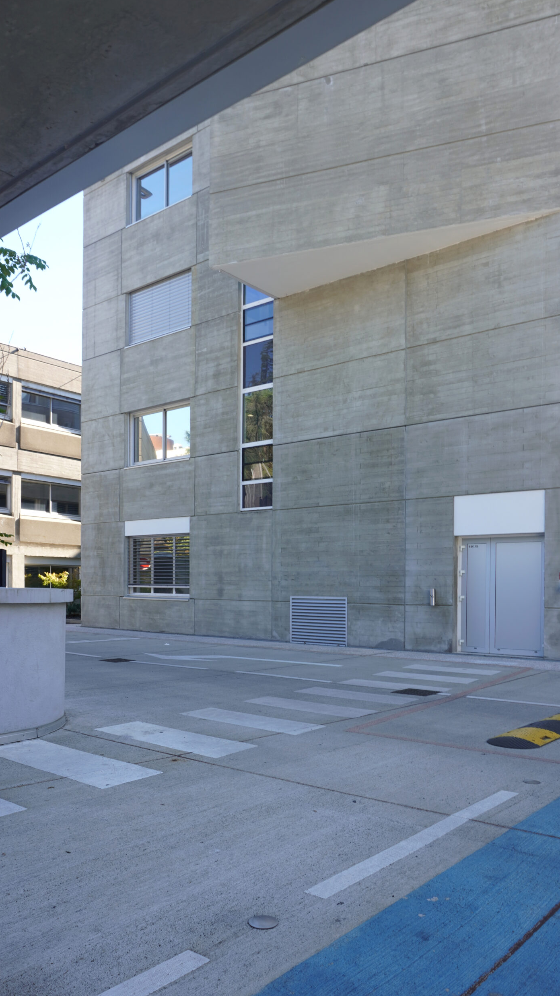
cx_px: 290
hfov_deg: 44.4
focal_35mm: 26
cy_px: 507
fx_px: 686
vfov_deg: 71.9
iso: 100
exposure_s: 1/30
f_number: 11
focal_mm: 16
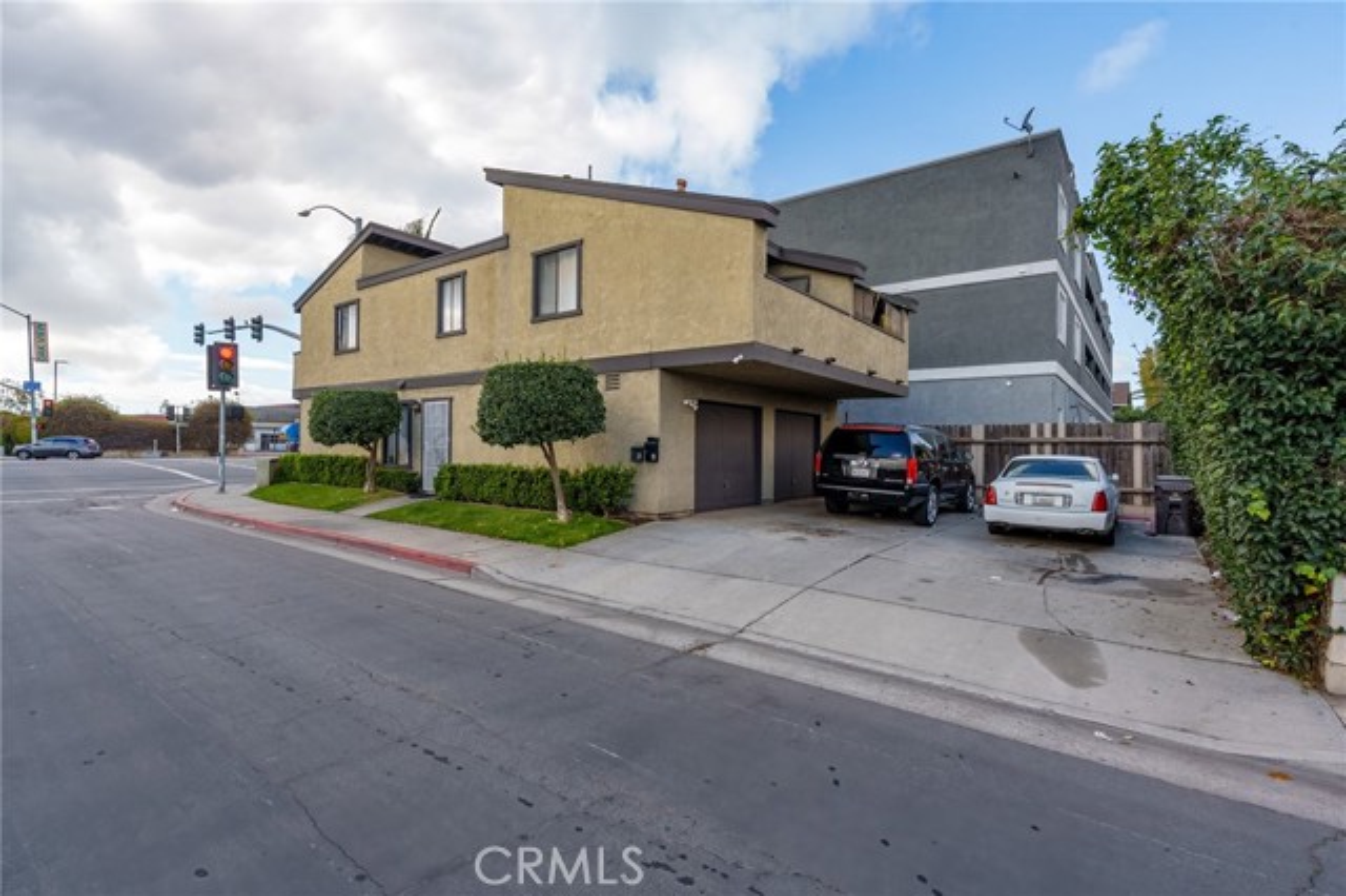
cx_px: 673
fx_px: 620
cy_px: 448
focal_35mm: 17
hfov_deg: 94.7
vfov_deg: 71.7
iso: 400
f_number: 11
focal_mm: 16.6
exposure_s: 1/1600
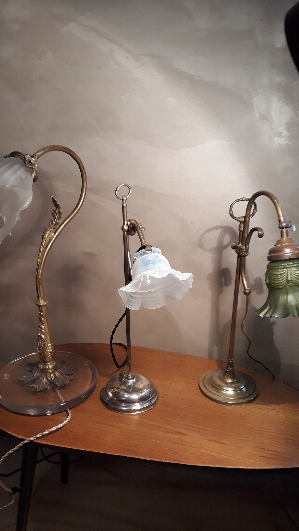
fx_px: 465
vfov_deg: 59.3
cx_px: 128
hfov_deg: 35.6
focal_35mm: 33
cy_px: 296
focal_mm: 3.6
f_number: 1.9
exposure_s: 1/25
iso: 200
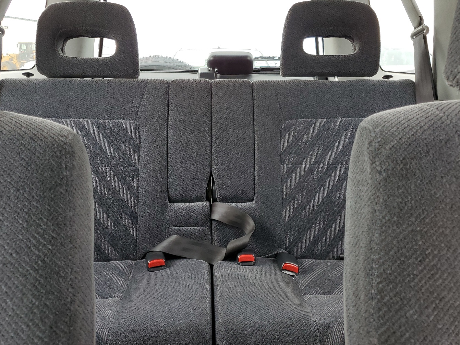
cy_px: 164
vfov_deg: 45.4
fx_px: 412
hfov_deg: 58.3
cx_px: 221
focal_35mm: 31
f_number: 1.5
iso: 63
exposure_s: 1/120
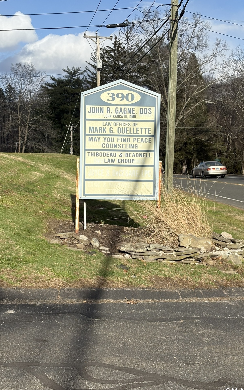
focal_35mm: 58
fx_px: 617
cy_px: 193
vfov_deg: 35.1
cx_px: 120
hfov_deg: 22.4
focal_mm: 5.96
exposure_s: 1/3636
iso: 32
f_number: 1.6
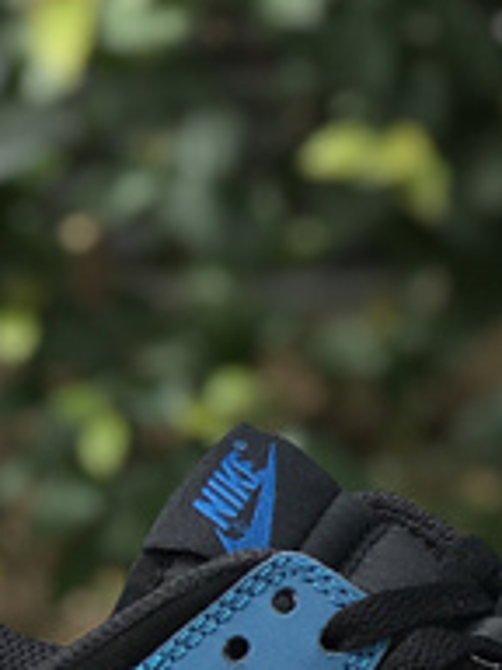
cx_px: 784
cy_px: 637
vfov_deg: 9.0
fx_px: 4254
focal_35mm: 220
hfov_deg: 6.6
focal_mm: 6.6
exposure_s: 1/151
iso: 20
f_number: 2.8
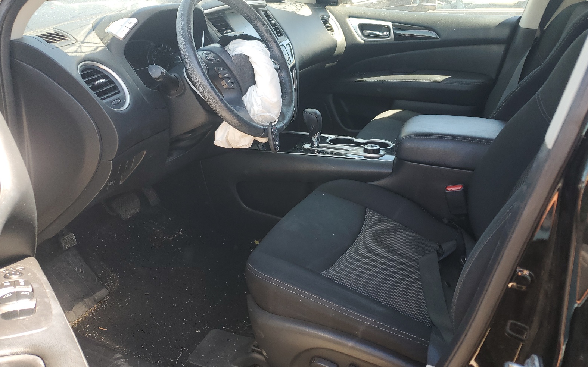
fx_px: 449
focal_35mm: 28
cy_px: 169
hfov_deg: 66.5
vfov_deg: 44.5
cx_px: 296
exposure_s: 1/169
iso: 50
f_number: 1.5
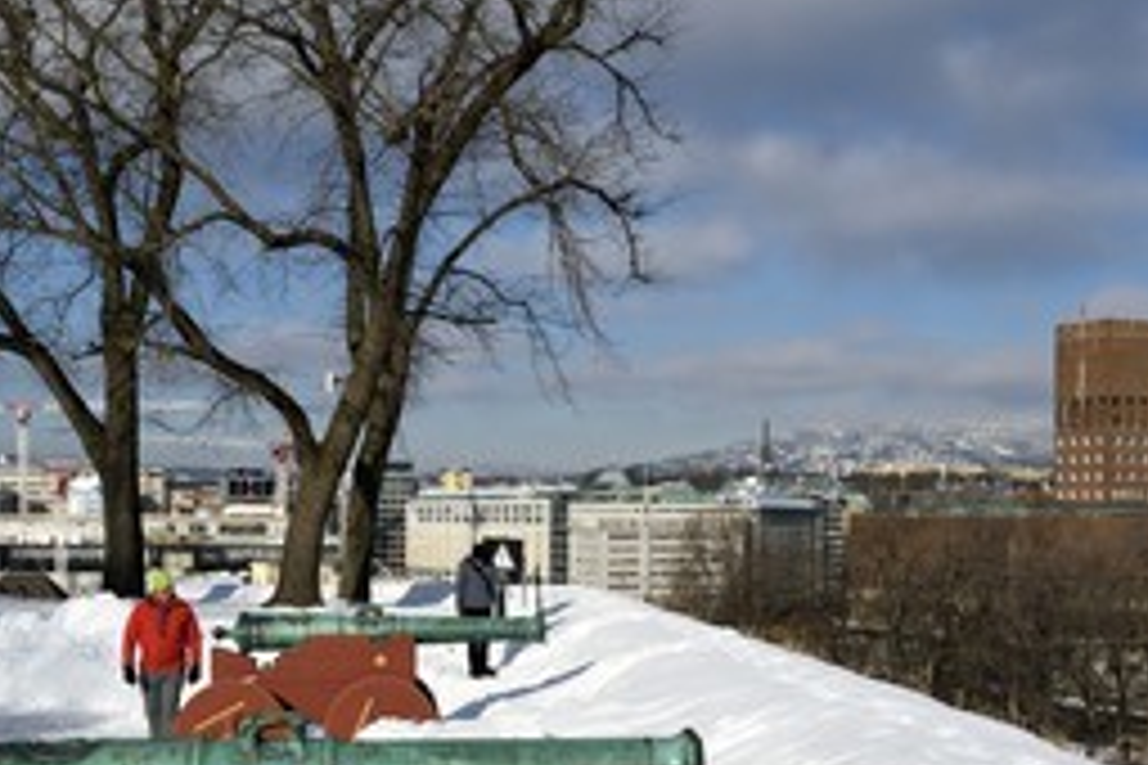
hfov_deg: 35.6
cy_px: 572
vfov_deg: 23.9
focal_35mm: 56
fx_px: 1786
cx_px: 653
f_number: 20
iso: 200
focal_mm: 34
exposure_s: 1/250
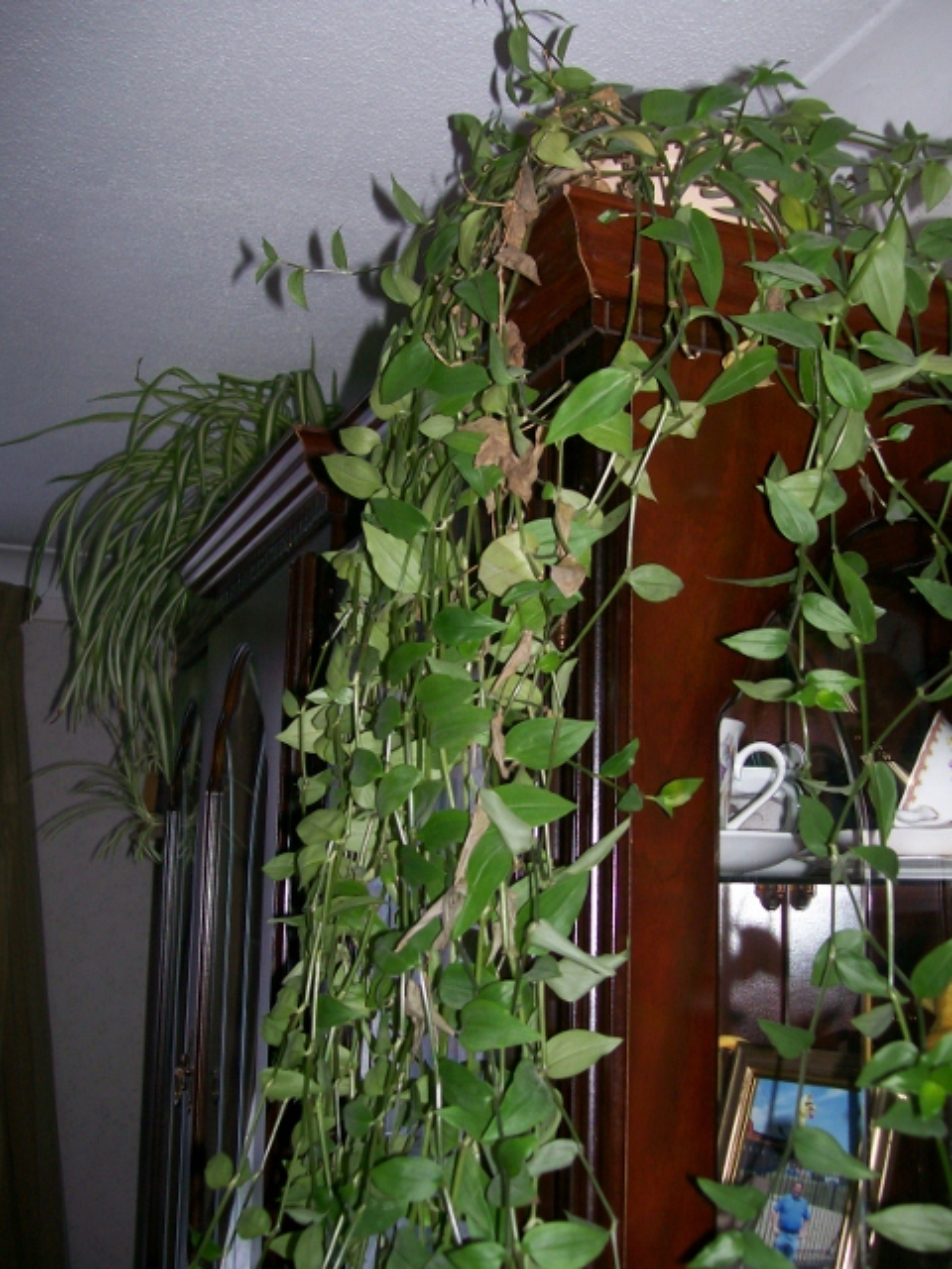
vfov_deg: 51.4
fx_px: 1320
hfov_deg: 39.7
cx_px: 476
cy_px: 634
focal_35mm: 36
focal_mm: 6
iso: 80
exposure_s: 1/64
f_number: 2.7
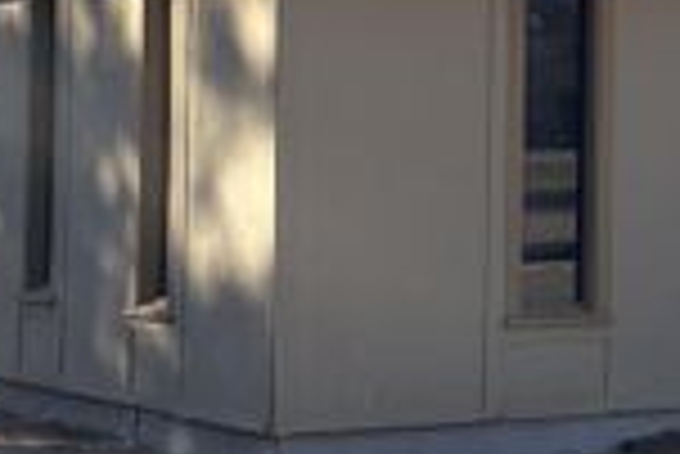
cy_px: 202
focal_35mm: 89
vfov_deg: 15.4
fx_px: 1683
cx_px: 842
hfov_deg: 21.1
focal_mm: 4.2
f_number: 1.6
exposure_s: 1/2304
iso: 32
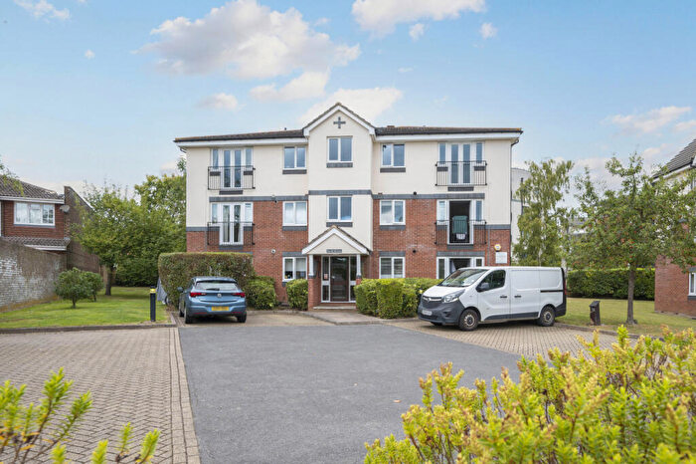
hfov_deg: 84.0
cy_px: 232
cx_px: 348
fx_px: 386
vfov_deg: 61.9
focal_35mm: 20
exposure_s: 1/125
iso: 250
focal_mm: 20
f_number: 9
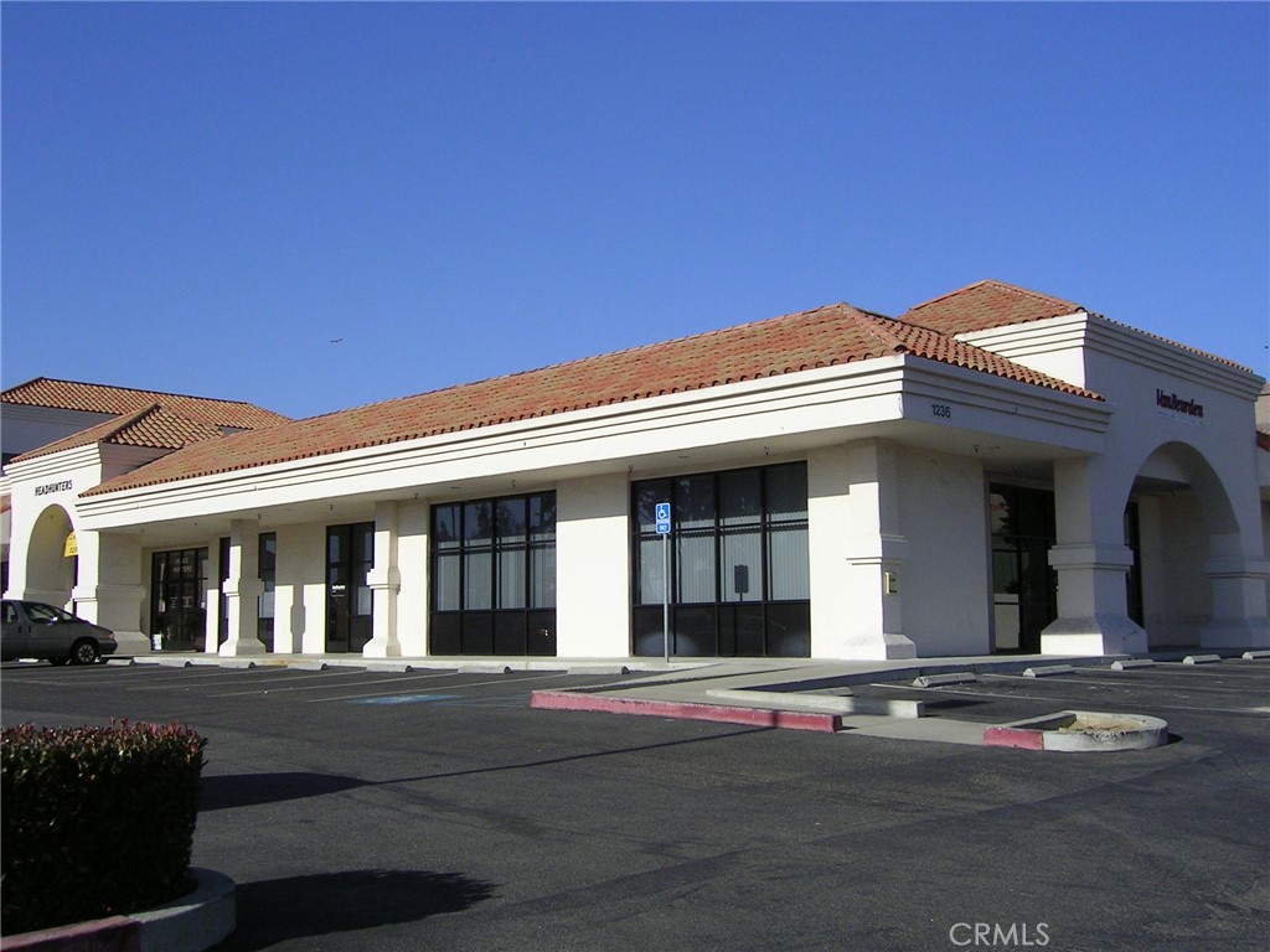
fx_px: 1321
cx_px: 635
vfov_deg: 39.7
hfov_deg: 51.4
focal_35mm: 36
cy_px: 476
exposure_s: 1/975
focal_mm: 5.6
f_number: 4.8
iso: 71
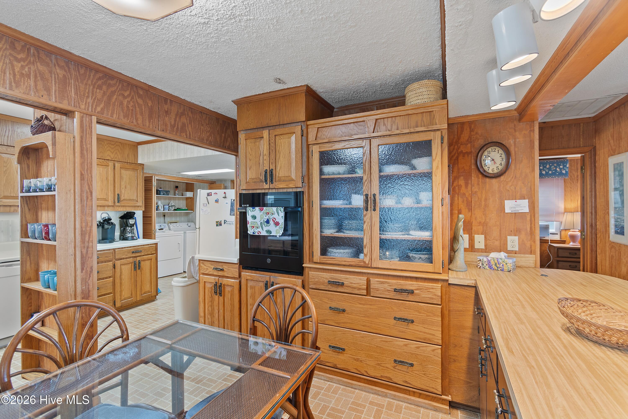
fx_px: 262
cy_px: 210
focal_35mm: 15
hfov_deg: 100.4
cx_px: 314
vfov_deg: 77.3
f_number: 4.5
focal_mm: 10
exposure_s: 1/1.67
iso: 100
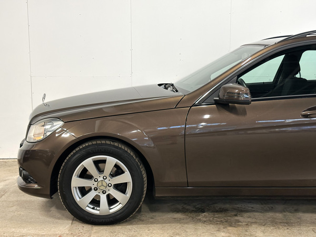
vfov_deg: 30.3
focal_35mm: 48
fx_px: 438
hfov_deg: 39.7
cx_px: 158
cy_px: 118
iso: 200
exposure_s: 1/50
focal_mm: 6.86
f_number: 1.8
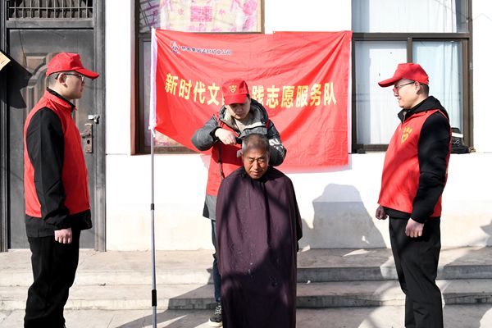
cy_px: 164
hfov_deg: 61.9
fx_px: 410
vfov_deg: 43.6
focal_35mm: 30
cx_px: 246
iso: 3200
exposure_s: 1/1250
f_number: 18
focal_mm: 30
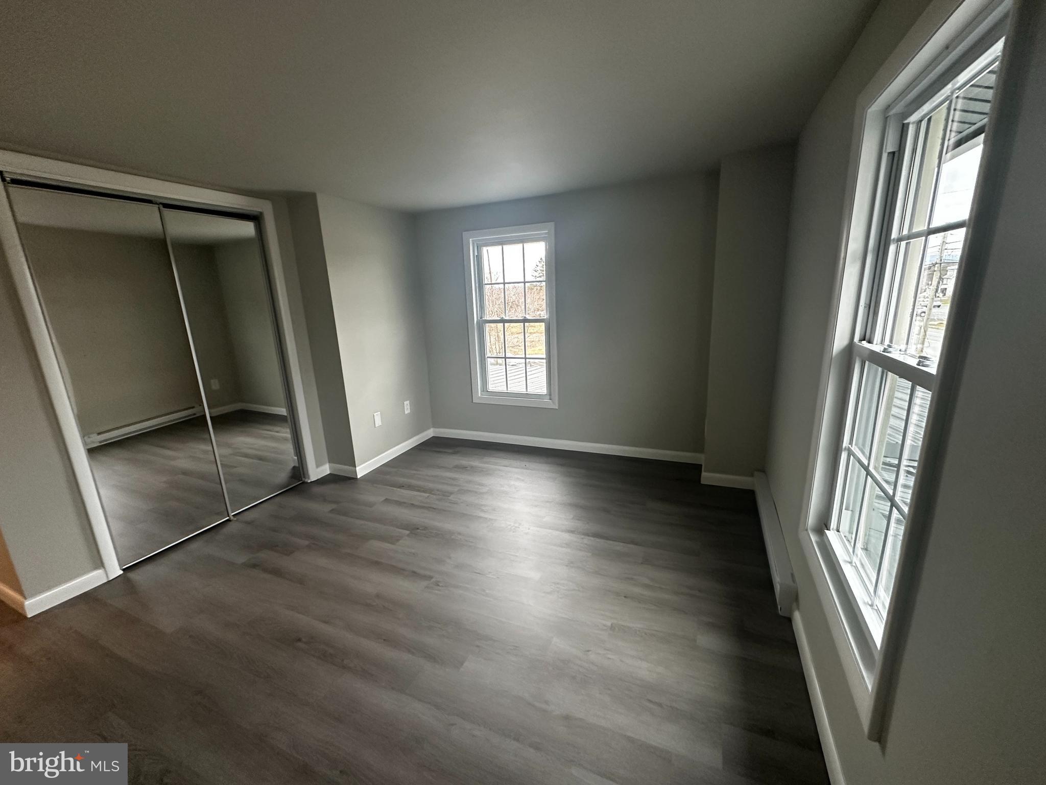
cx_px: 523
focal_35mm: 14
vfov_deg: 85.7
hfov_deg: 102.1
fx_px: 423
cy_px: 392
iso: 250
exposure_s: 1/60
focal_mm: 2.22
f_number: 2.2
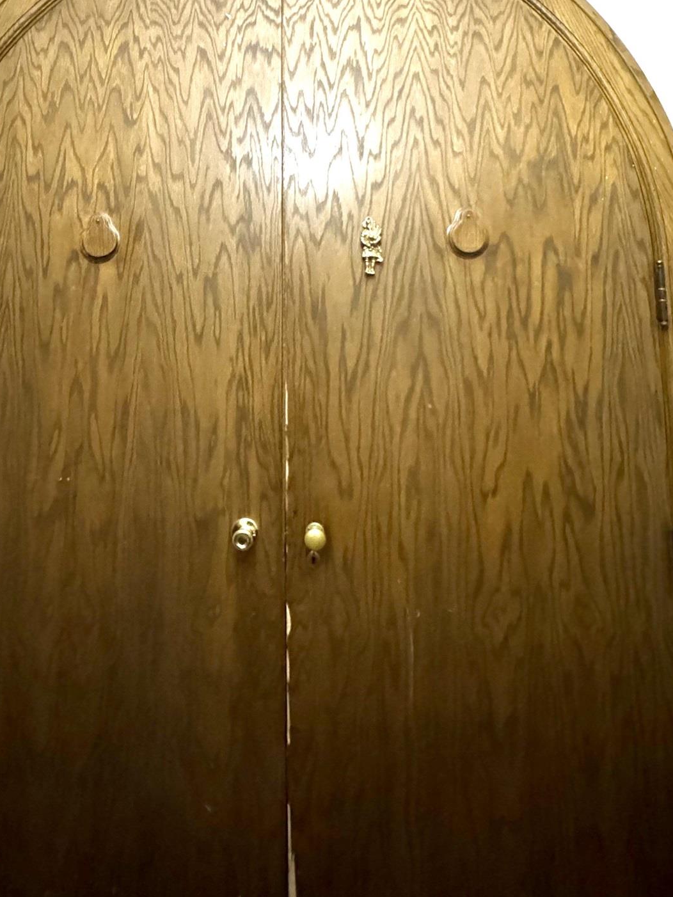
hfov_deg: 58.8
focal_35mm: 23
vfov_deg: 70.7
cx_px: 309
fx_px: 596
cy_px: 266
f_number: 2.2
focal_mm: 2.22
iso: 1600
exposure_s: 1/40
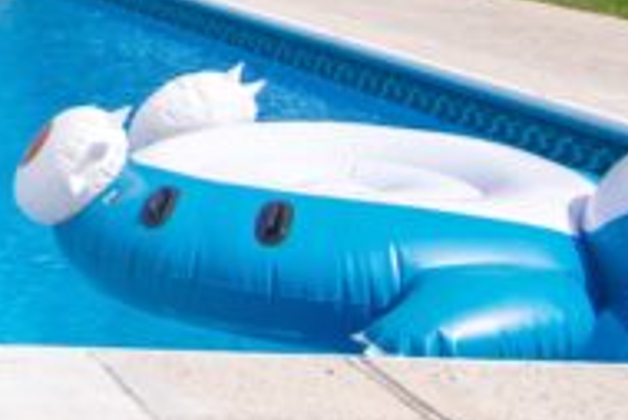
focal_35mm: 97
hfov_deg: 16.3
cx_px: -618
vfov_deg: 13.2
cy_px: -251
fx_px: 1693
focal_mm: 16
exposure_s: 1/400
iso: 200
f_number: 10
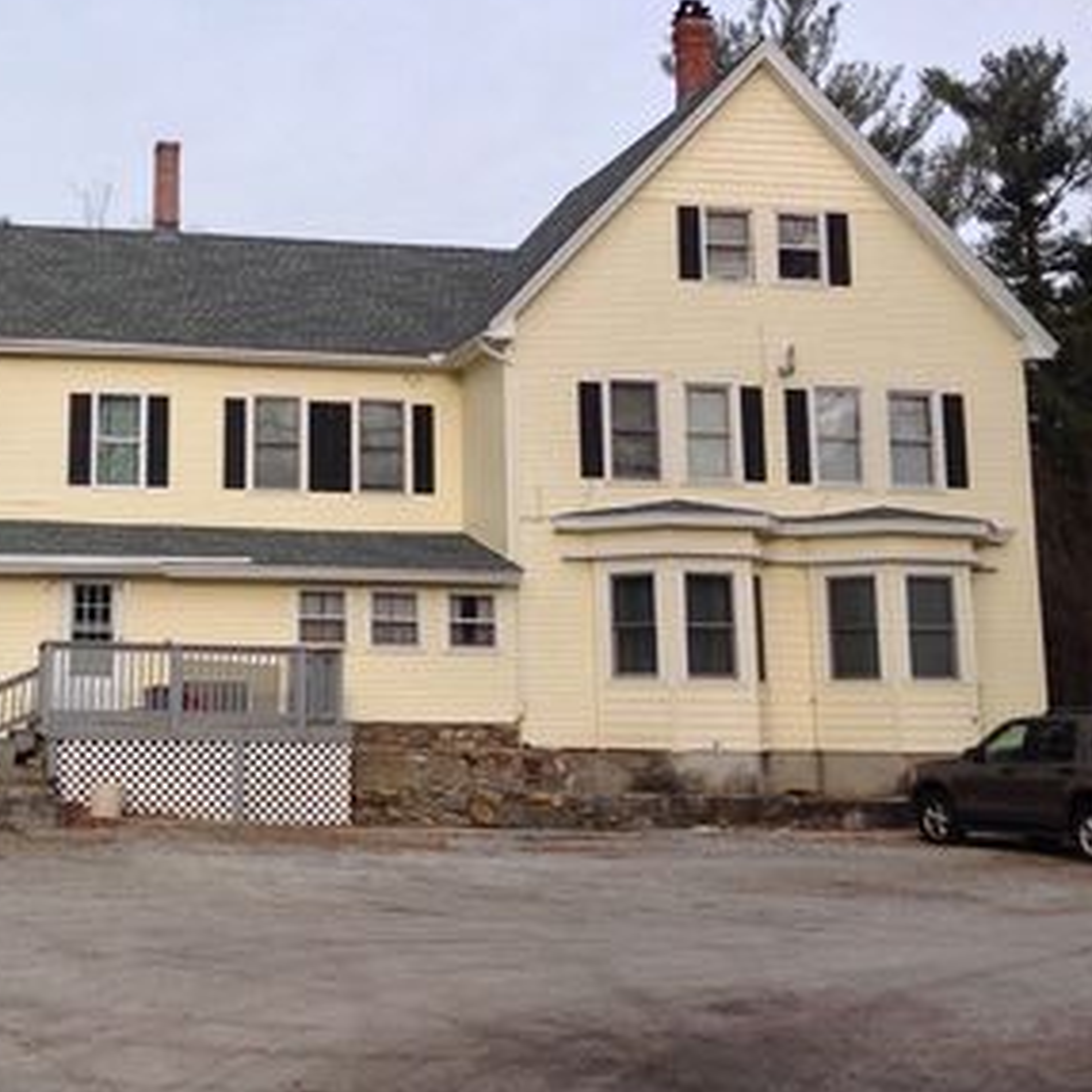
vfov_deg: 31.5
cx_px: 221
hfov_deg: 30.9
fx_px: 1927
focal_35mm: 54
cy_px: 409
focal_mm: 4.28
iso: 50
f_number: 2.4
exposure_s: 1/630
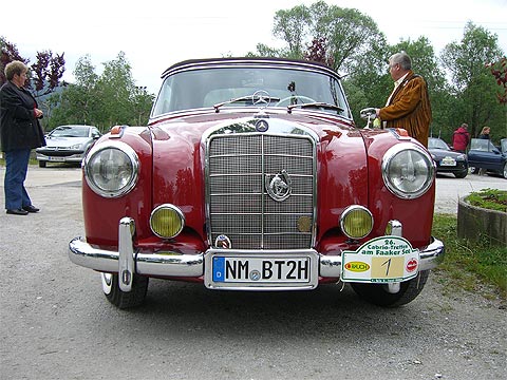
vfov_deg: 37.7
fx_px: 557
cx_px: 254
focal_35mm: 38
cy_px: 190
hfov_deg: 49.0
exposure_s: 1/320
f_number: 2.7
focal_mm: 6.2
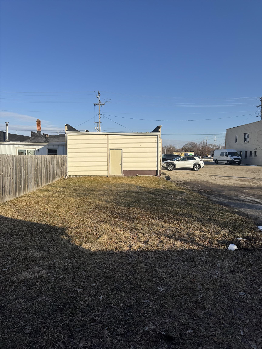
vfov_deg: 71.6
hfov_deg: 56.8
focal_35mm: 24
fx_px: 242
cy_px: 174
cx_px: 131
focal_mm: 6.76
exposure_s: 1/4950
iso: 80
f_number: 1.78
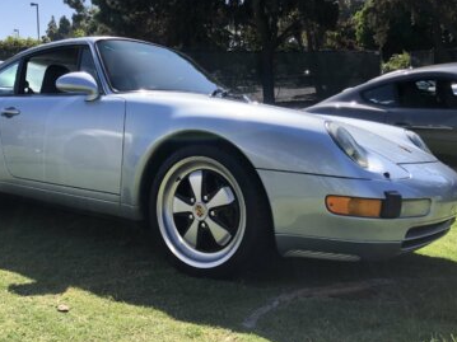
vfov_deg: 36.4
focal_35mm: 39
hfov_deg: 47.7
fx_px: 515
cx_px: 188
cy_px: 109
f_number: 1.8
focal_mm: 3.99
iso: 20
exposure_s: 1/1548
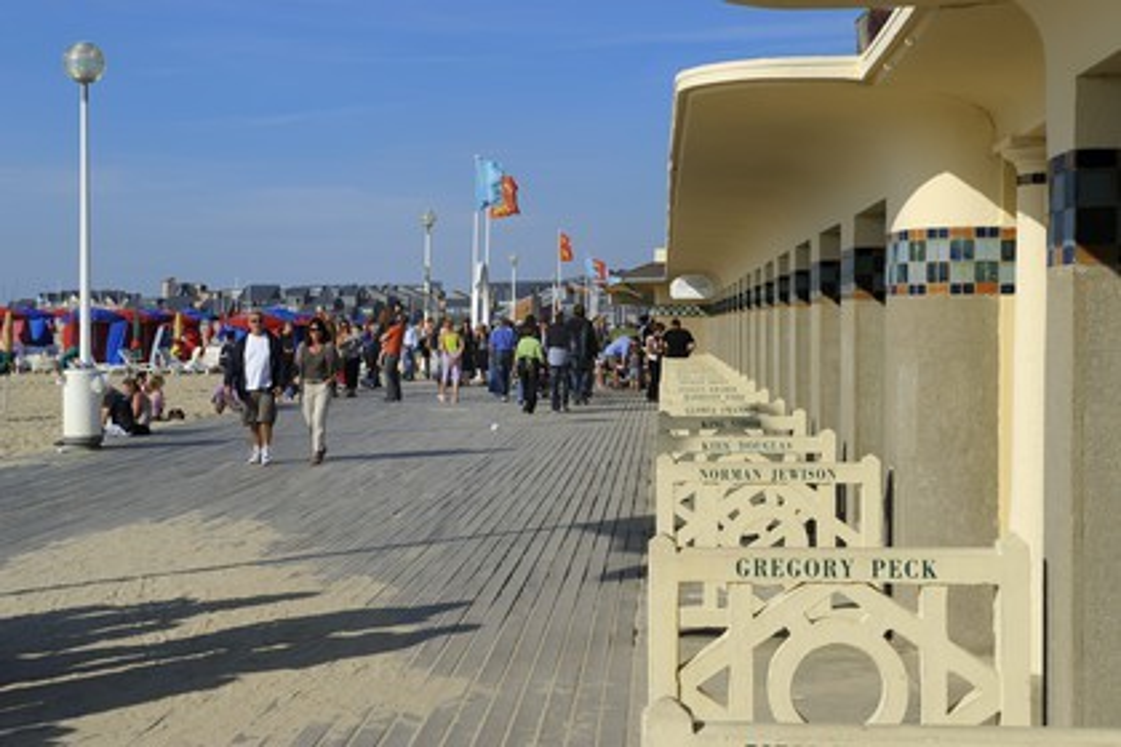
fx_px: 1744
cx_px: 560
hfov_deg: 35.6
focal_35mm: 56
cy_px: 374
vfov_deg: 24.2
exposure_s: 1/250
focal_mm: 56
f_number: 14
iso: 200
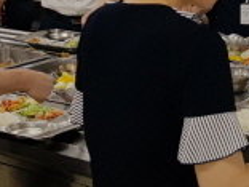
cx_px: 211
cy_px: -26
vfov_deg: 14.4
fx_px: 719
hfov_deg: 19.4
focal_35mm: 100
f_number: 1.7
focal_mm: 4.3
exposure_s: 1/154
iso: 40
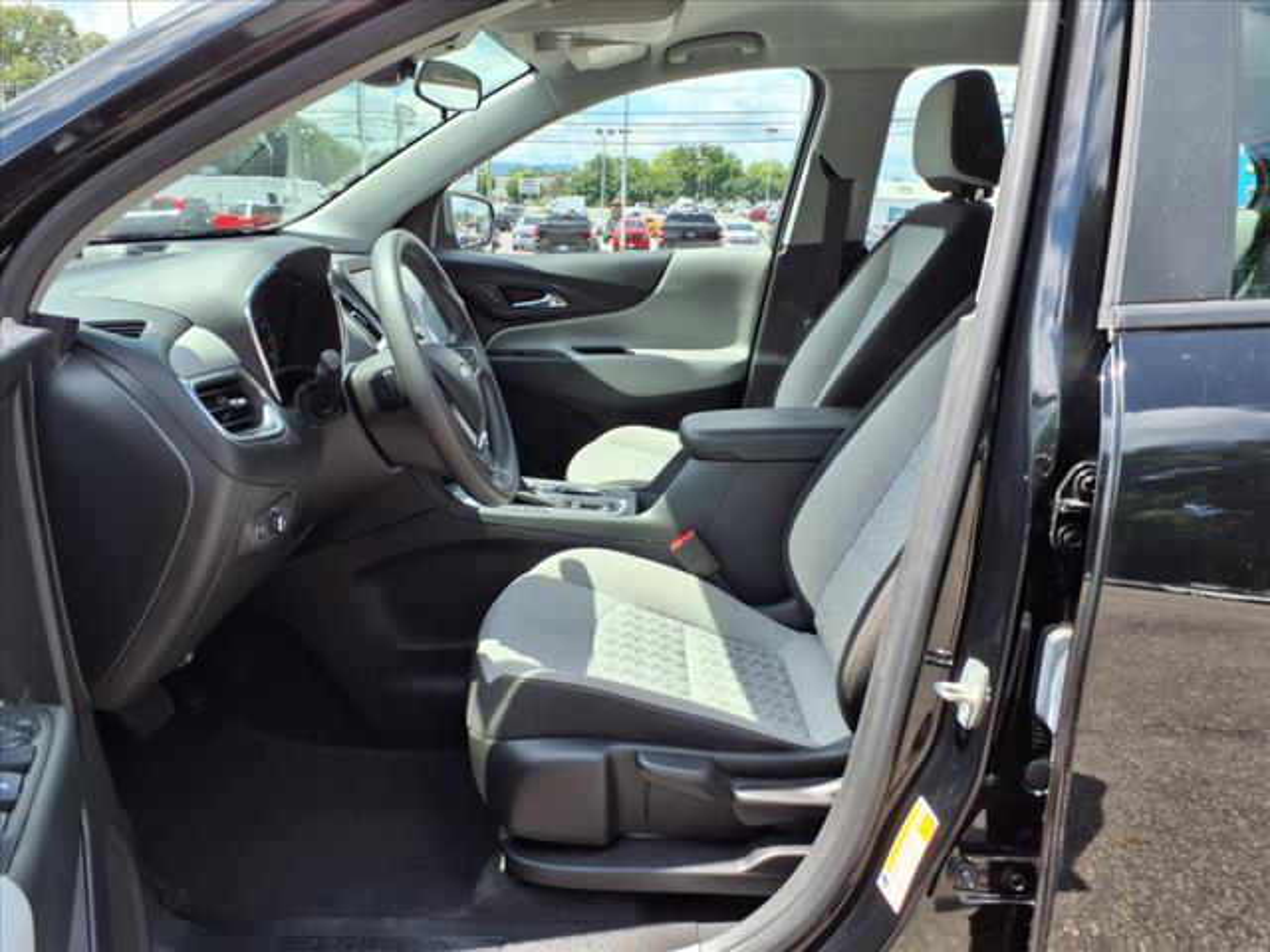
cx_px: 635
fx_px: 991
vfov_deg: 51.4
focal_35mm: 27
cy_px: 476
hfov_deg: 65.3
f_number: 1.9
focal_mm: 3.58
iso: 40
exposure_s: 1/556
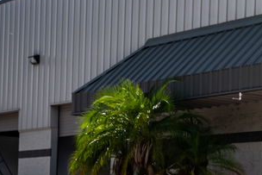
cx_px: 294
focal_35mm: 101
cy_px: 214
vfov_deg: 13.2
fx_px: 735
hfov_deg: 19.3
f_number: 3.2
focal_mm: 40
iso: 320
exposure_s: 1/3200
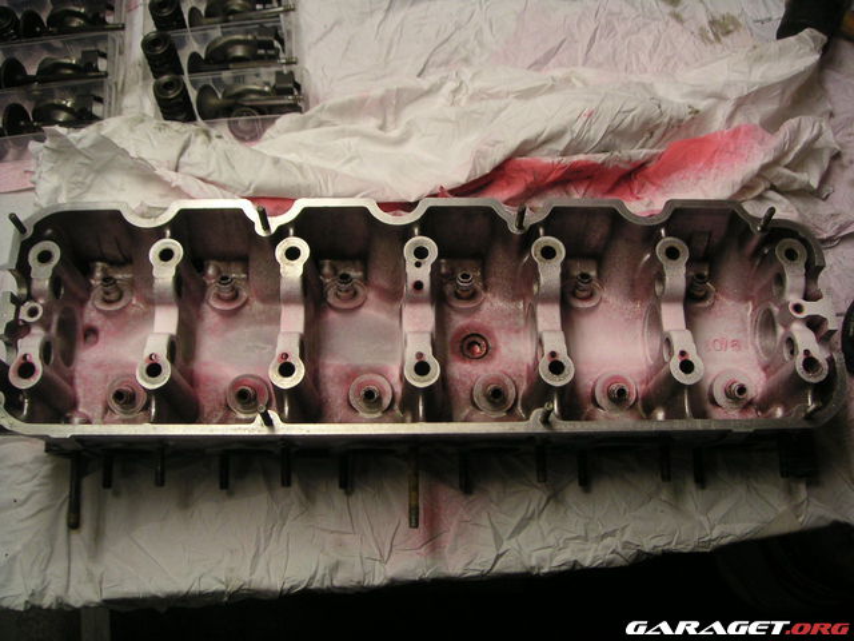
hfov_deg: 50.1
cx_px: 427
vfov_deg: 38.7
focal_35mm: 37
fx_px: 913
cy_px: 320
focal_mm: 5.7
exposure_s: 1/45
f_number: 2.8
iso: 80
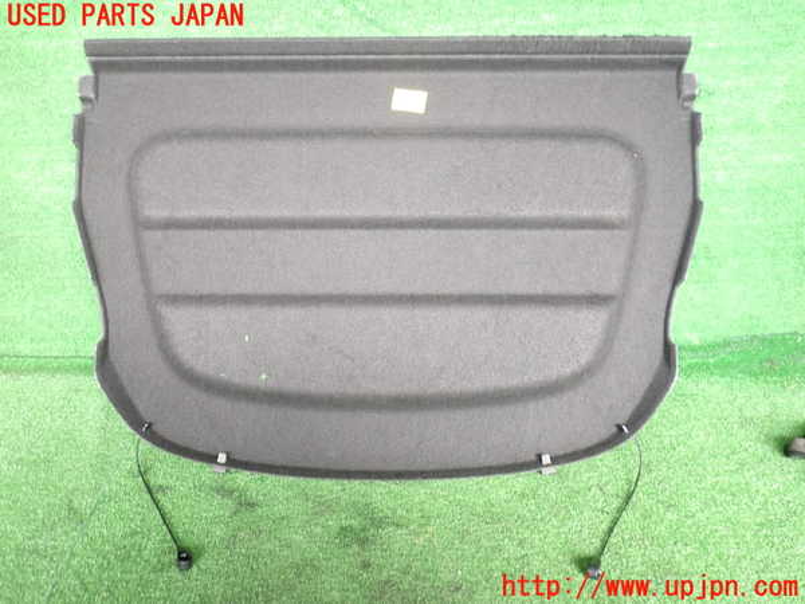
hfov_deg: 60.0
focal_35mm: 30
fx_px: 698
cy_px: 302
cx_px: 402
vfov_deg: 46.8
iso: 200
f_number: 2.3
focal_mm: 5.4
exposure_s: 1/30
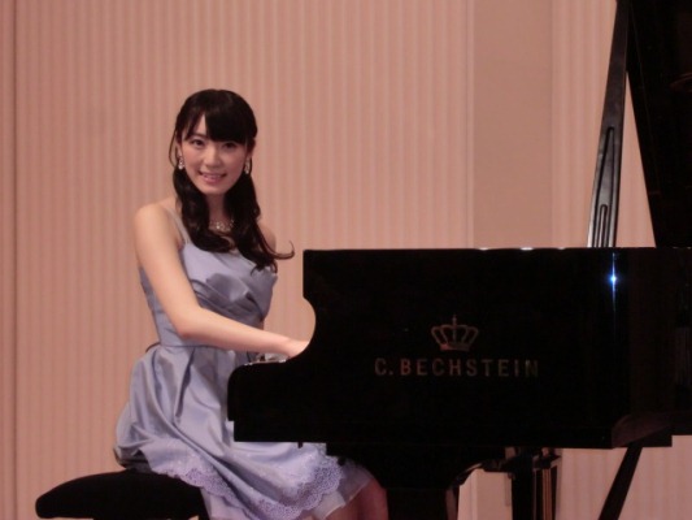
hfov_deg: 17.6
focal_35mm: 112
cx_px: 346
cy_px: 260
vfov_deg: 13.2
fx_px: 2239
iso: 400
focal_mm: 20.21
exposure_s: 1/60
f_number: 5.7
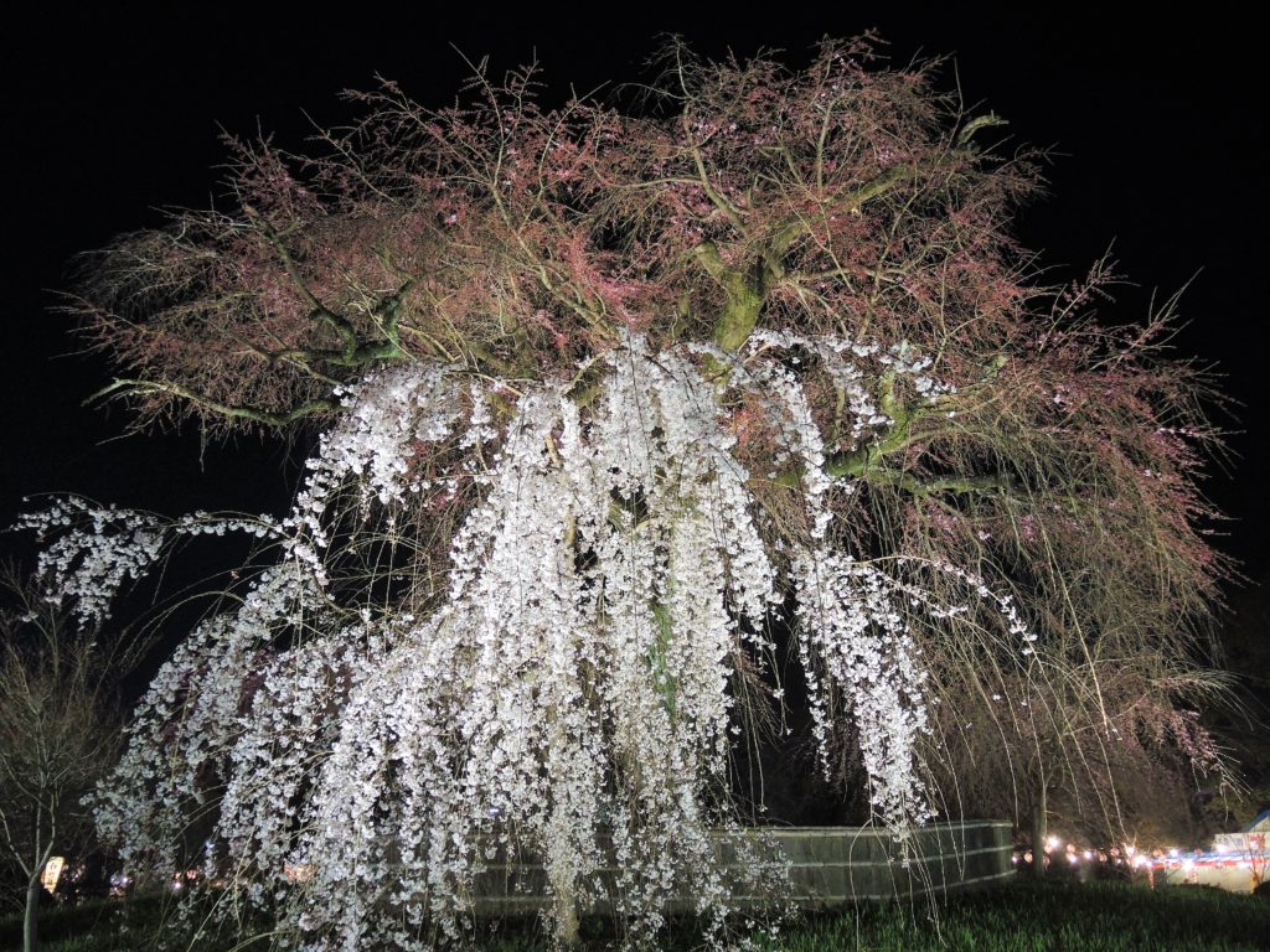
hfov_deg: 63.4
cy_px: 476
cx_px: 635
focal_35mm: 28
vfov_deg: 49.7
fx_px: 1027
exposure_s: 1/25
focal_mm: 6
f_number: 2
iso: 400
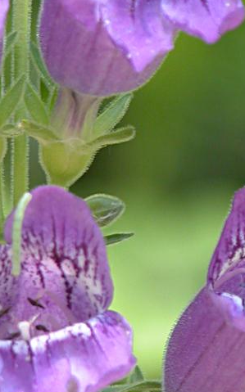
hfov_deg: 1.7
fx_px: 8479
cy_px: 188
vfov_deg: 2.7
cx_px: 116
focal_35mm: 793
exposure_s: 1/116
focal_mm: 71.2
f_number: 4.2
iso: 100
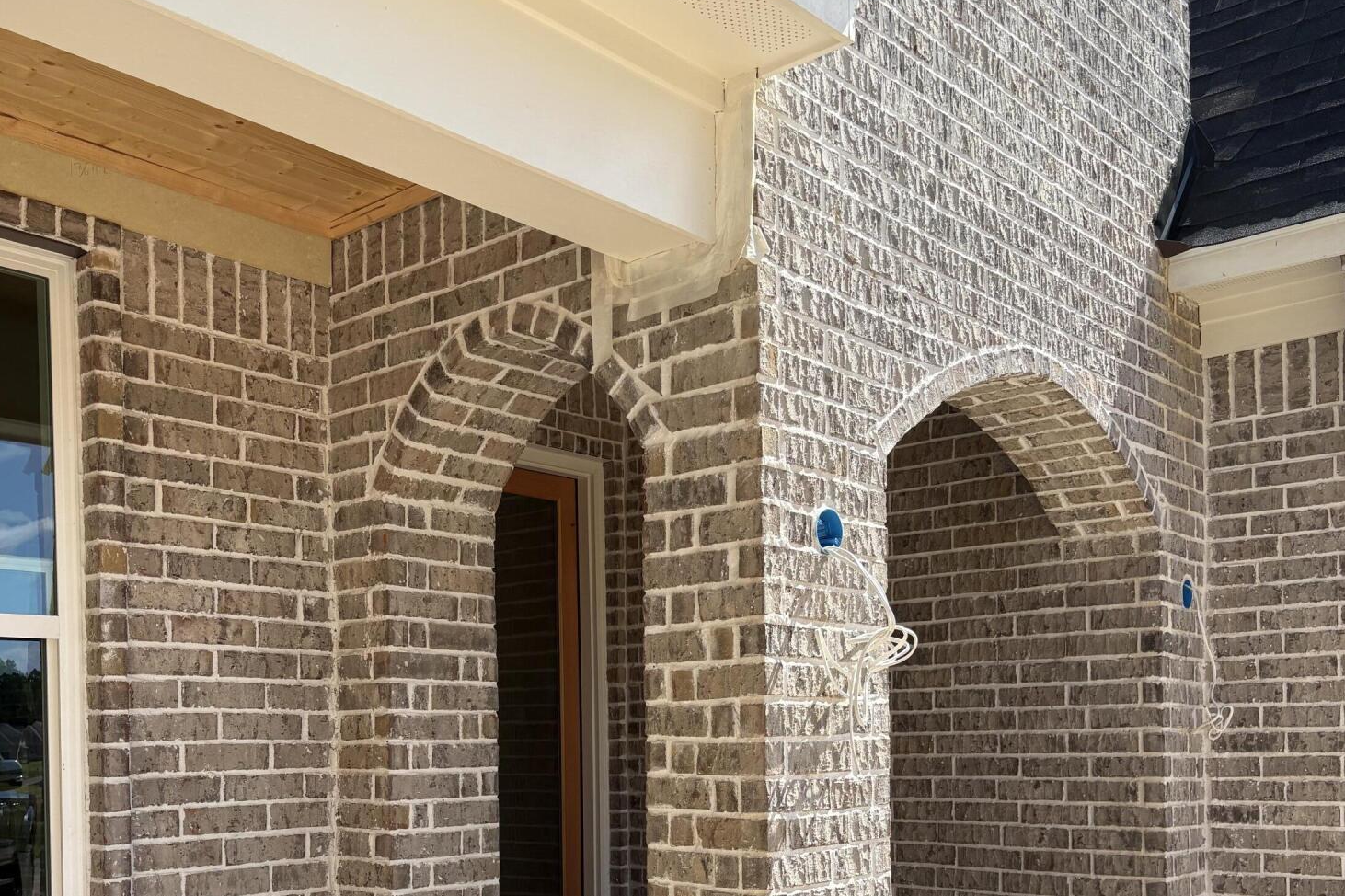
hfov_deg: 51.9
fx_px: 1382
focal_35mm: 37
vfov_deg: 34.7
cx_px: 661
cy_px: 733
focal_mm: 5.96
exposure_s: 1/2075
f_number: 1.6
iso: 50
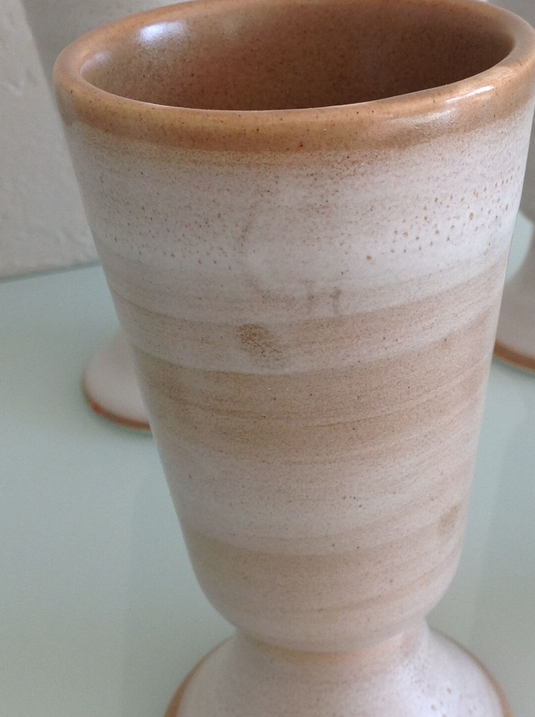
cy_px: 310
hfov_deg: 23.2
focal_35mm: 63
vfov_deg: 30.7
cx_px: 333
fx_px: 1301
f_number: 2.4
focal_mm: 4.28
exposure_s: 1/120
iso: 50
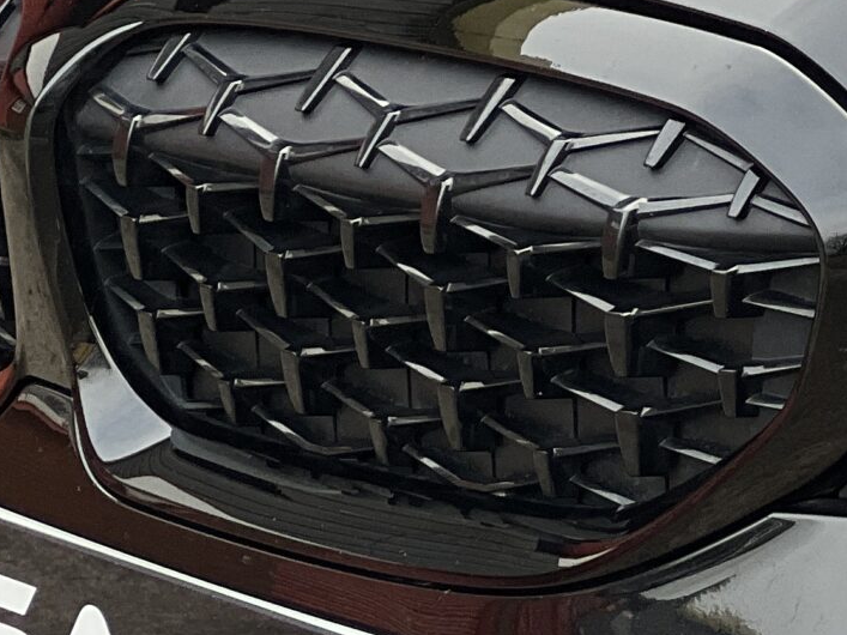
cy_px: 773
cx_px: 1194
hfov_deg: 7.0
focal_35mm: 279
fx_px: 6826
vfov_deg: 5.3
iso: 40
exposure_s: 1/121
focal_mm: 9
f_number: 2.8
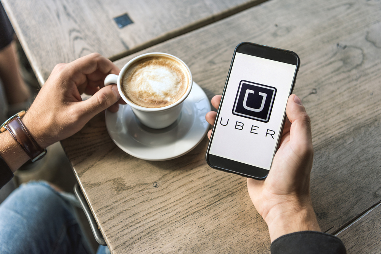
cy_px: 127
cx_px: 190
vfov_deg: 29.3
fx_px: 487
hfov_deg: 42.7
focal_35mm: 46
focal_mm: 46
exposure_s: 1/200
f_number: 3.2
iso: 200
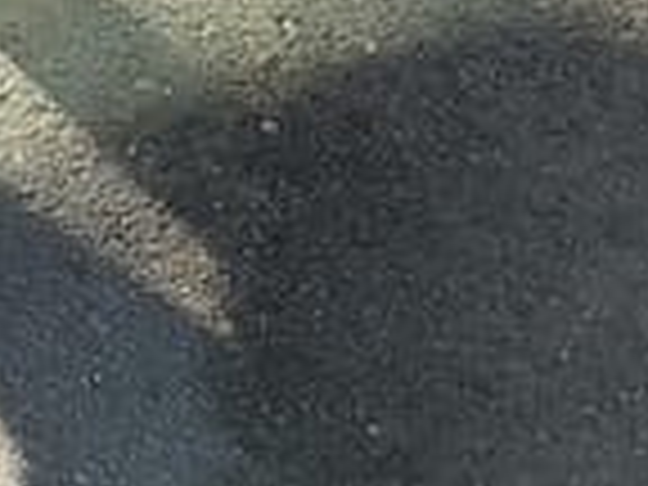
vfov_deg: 9.6
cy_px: -464
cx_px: -1053
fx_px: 2696
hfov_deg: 10.9
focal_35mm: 144
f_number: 1.8
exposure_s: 1/557
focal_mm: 5.4
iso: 40
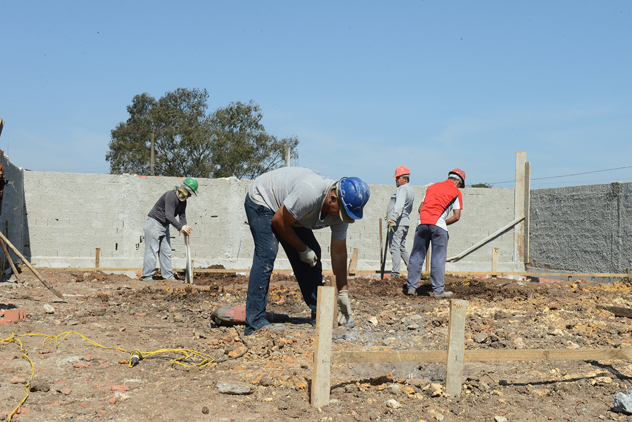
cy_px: 211
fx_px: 843
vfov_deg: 28.1
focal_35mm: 48
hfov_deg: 41.1
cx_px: 316
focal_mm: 48
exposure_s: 1/60
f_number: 18
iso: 200
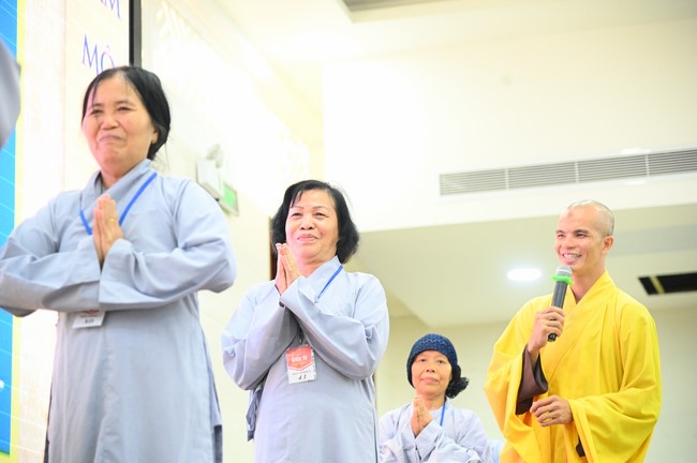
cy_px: 232
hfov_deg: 19.5
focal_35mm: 105
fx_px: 2031
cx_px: 348
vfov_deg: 13.0
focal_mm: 105
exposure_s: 1/160
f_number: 4
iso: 8000
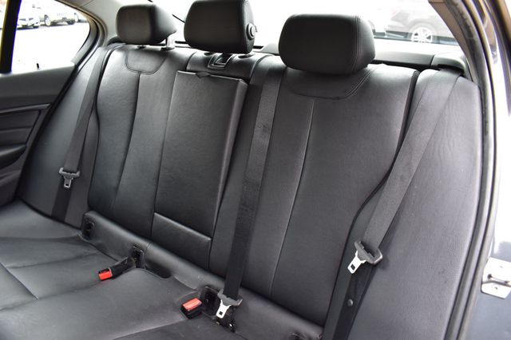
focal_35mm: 27
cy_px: 170
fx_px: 383
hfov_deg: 67.4
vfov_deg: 47.9
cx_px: 256
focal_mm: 18
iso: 450
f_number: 6.3
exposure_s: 1/15
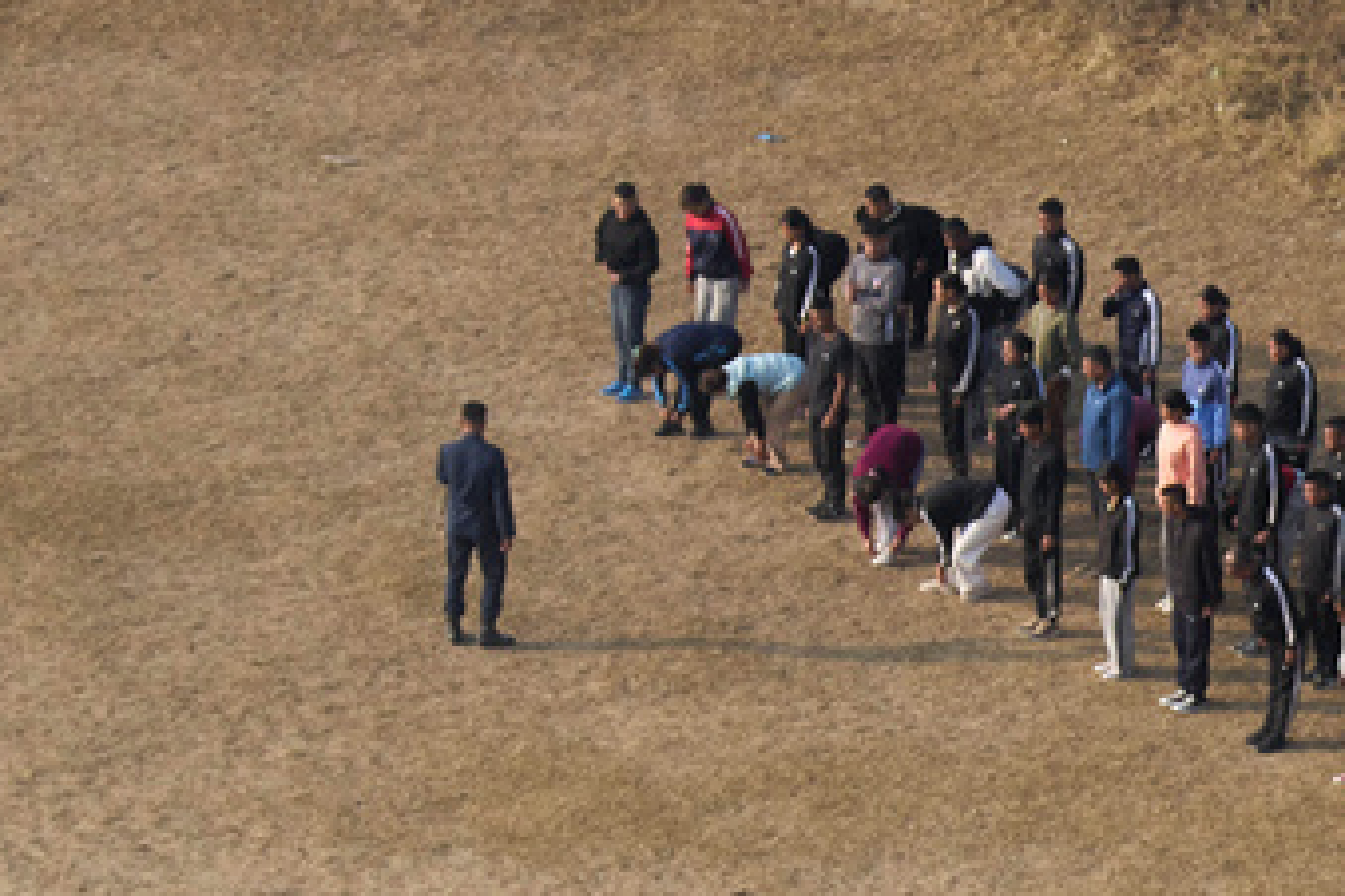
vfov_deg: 3.2
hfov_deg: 4.8
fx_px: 16027
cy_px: 1283
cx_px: 1817
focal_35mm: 429
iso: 500
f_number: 4
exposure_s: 1/2500
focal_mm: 95
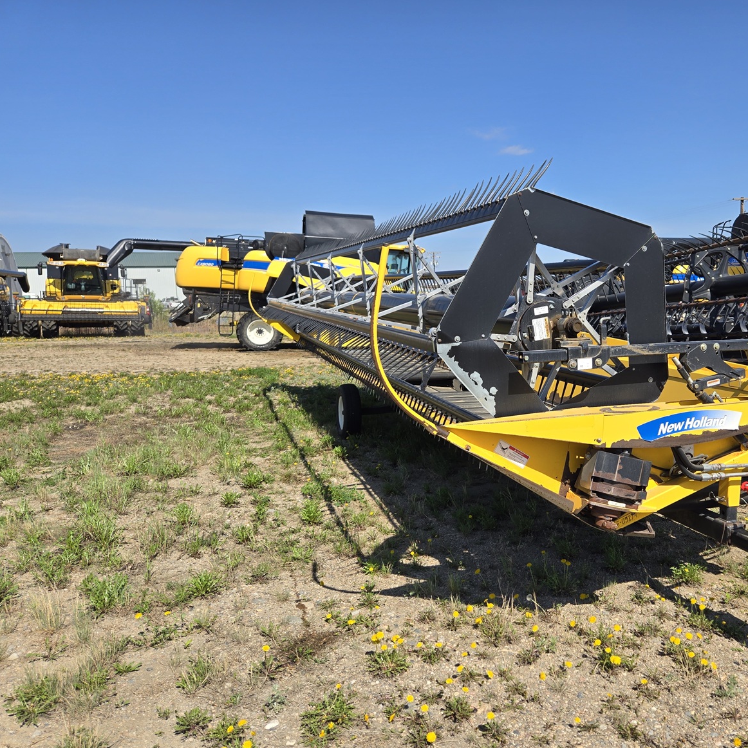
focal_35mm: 28
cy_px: 372
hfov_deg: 56.2
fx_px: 685
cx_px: 493
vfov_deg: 57.3
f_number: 1.8
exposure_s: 1/2016
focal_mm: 5.4
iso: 25
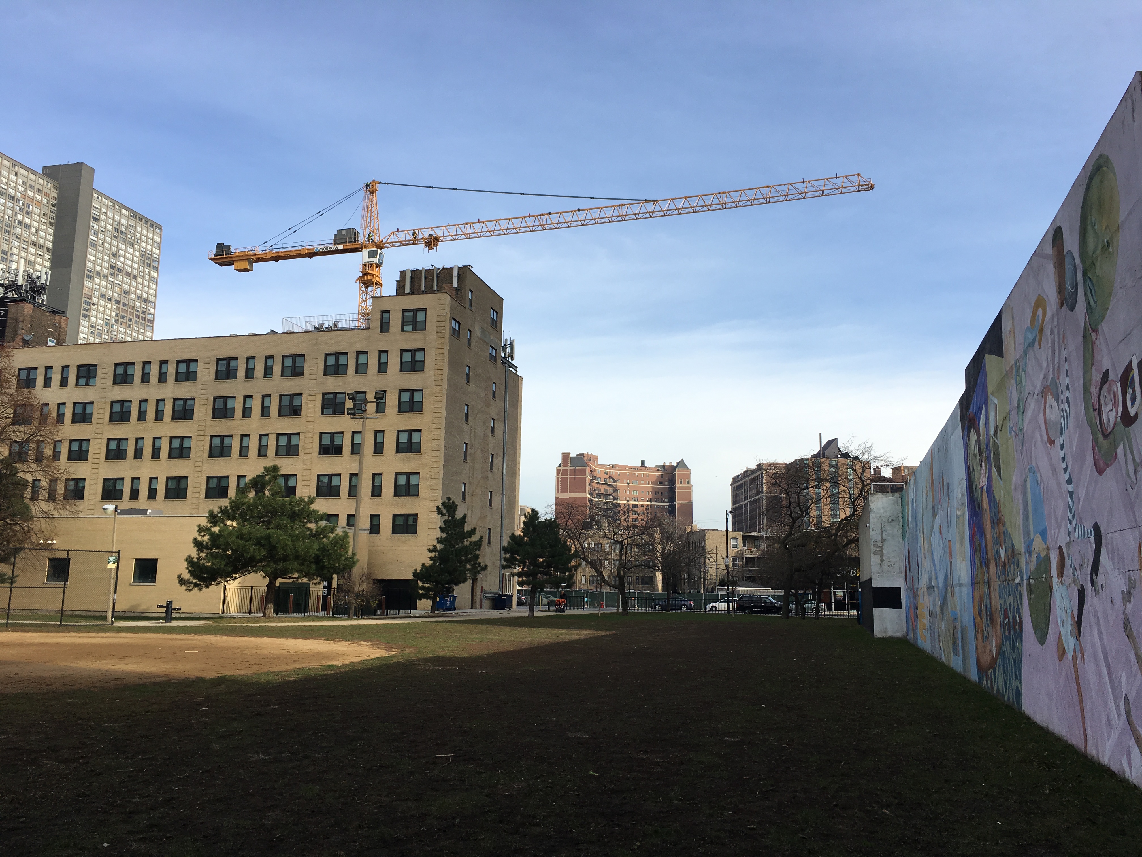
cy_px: 428
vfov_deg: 48.2
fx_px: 957
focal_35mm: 29
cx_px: 571
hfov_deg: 61.7
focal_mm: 4.15
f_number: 2.2
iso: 25
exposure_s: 1/1148
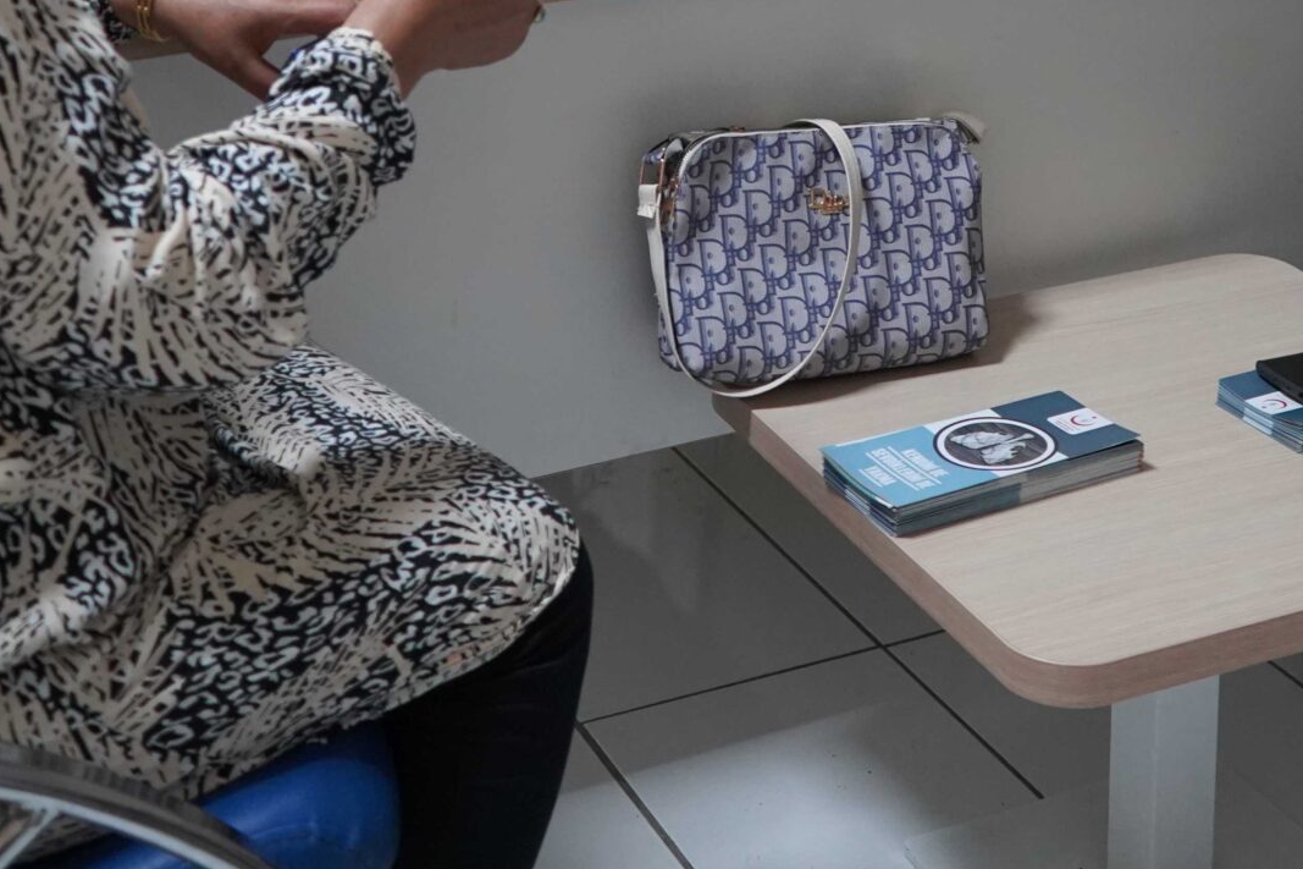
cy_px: -160
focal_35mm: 72
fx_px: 2605
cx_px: 805
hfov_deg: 28.0
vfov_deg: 18.0
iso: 4000
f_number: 4
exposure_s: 1/160
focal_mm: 30
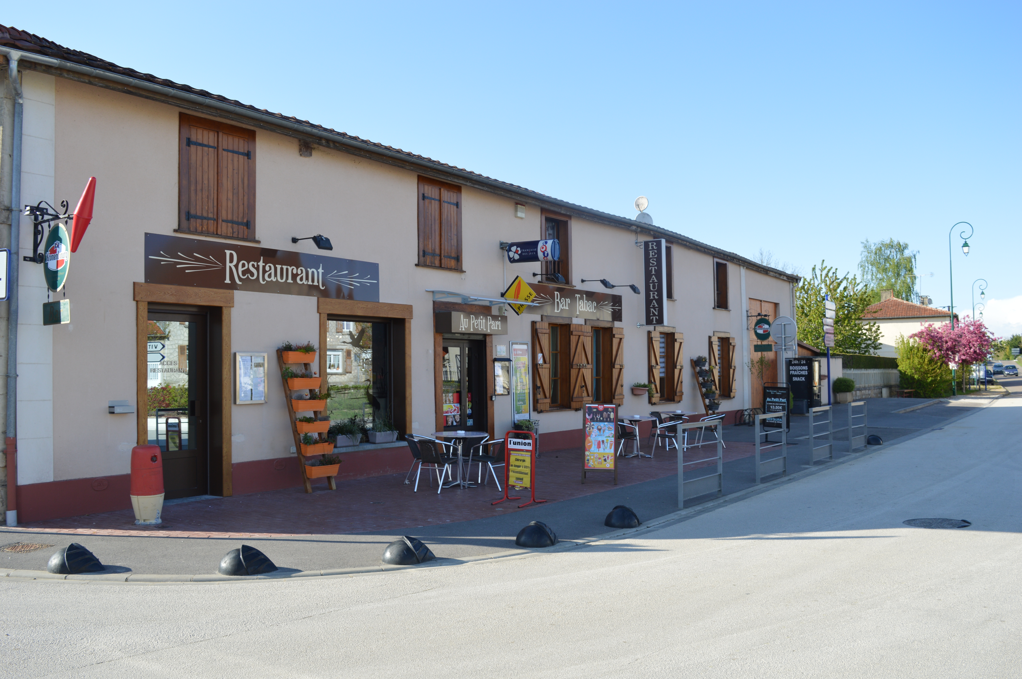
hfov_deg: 59.5
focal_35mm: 32
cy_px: 340
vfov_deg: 41.6
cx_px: 511
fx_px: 893
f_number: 7.1
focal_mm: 21
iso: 100
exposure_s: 1/200
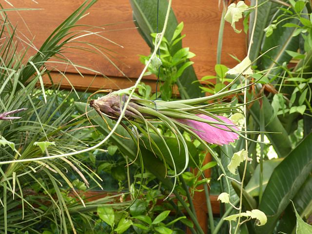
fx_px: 820
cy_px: 117
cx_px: 156
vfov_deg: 16.2
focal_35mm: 91
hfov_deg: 21.5
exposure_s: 1/60
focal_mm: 15
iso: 100
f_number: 4.8
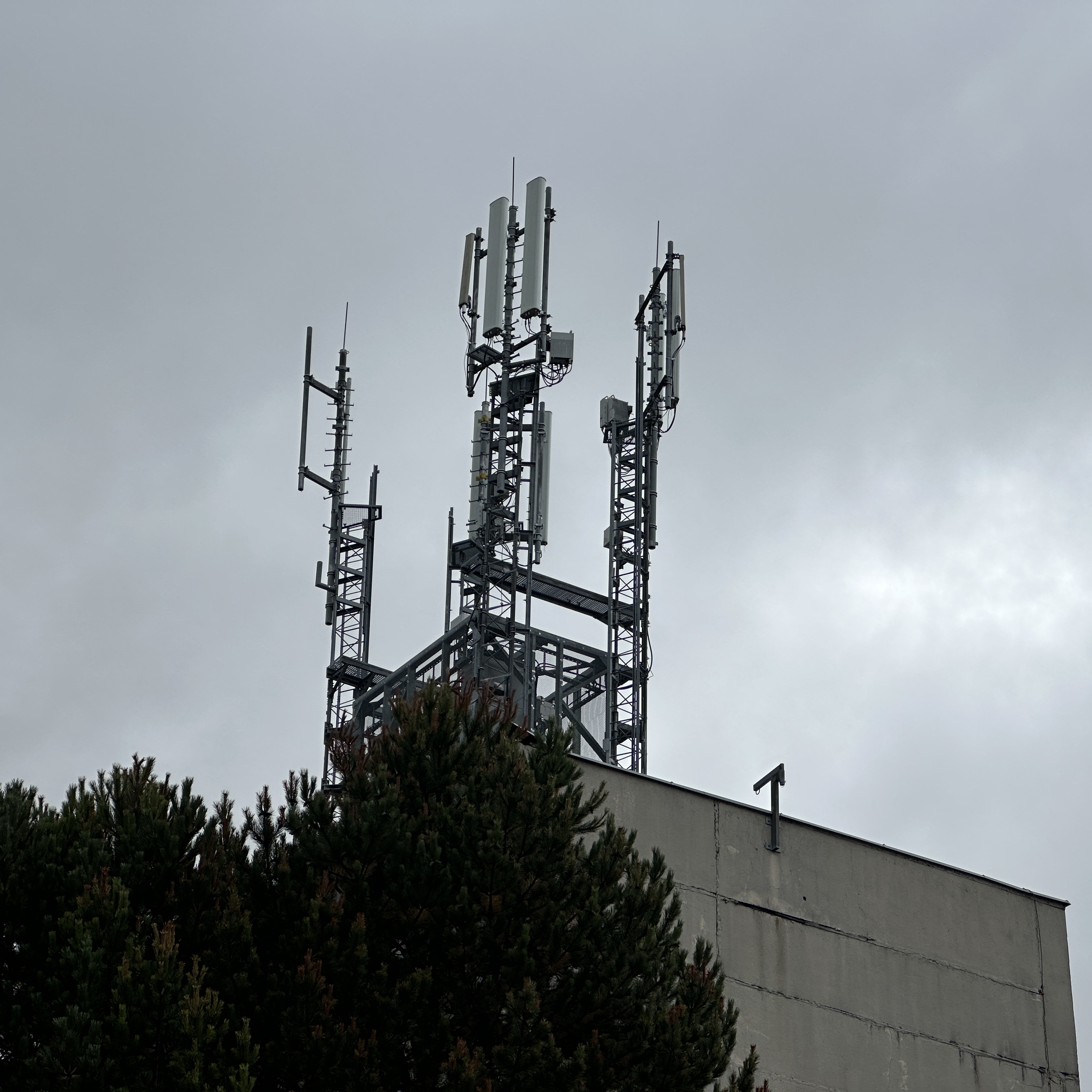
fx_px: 3248
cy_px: 546
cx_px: 616
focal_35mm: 91
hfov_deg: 19.1
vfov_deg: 19.1
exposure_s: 1/713
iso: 32
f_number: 2.8
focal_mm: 9
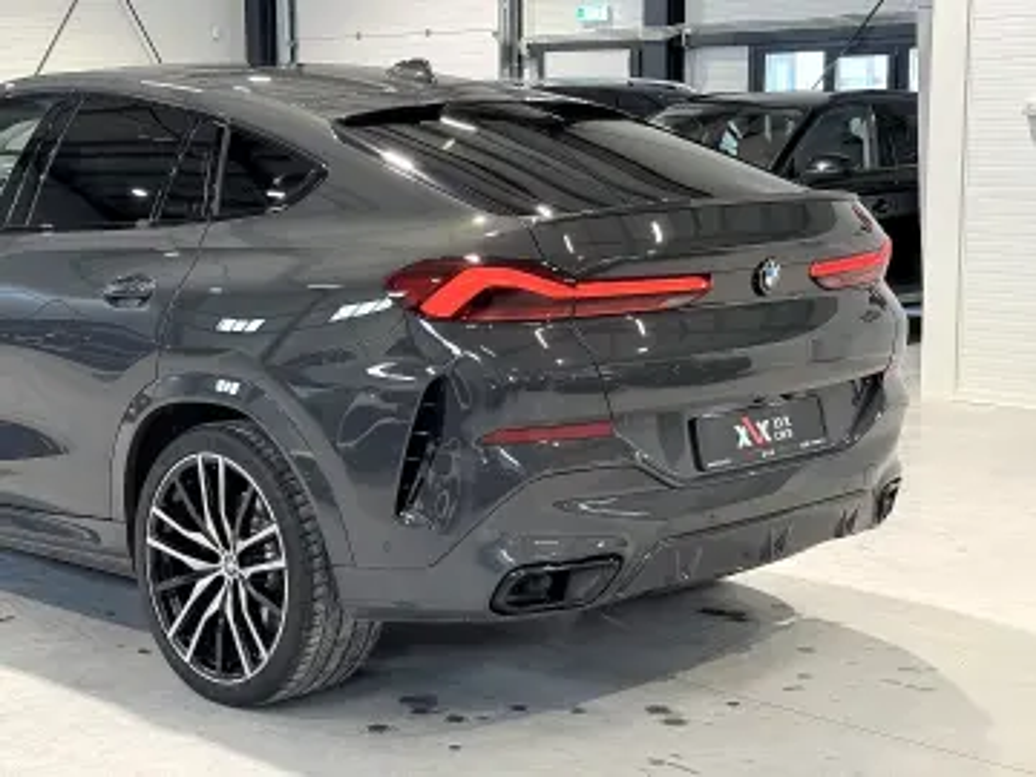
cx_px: 518
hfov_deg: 39.7
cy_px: 388
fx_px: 1437
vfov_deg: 30.3
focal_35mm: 48
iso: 125
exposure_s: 1/50
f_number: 1.78
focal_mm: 6.76
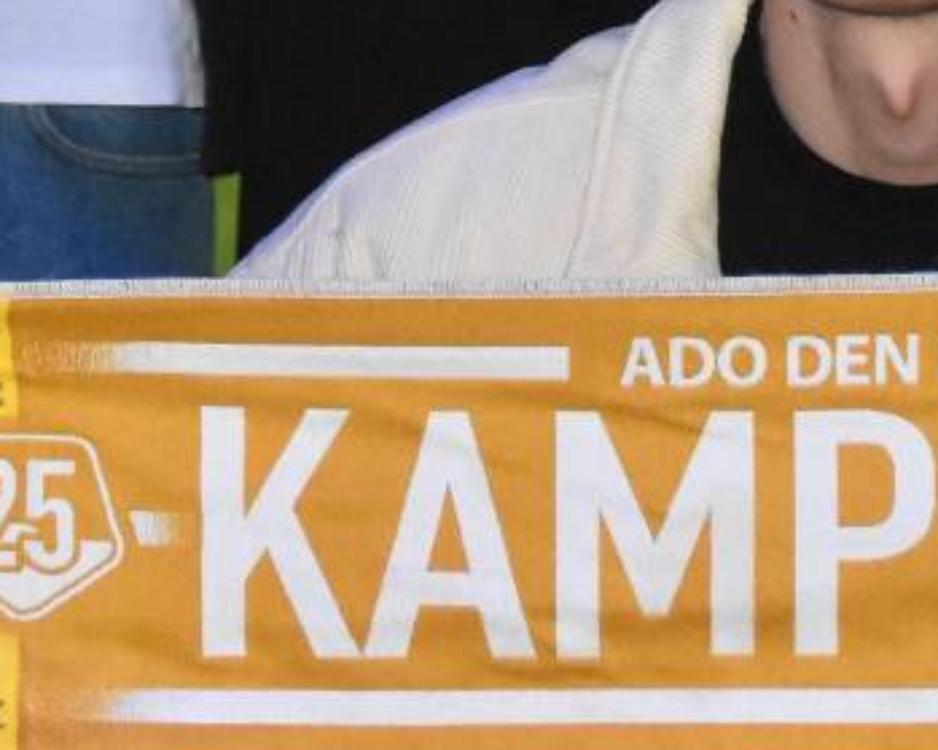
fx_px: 5162
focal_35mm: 186
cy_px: -497
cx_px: 828
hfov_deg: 10.3
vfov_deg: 8.1
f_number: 2.8
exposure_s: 1/160
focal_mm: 24
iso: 3200
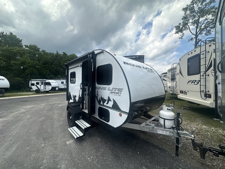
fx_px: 91
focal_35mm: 14
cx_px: 112
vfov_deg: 85.7
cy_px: 84
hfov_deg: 102.1
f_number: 2.2
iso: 50
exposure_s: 1/2053
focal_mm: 2.22
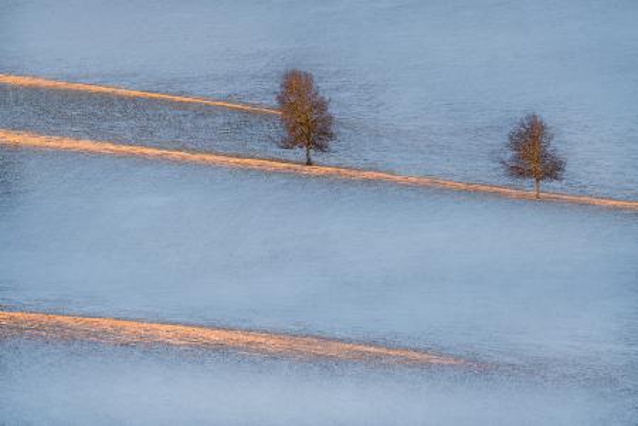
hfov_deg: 6.9
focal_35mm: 300
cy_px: 213
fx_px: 5316
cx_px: 319
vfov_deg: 4.6
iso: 400
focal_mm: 300
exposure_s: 1/200
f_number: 11
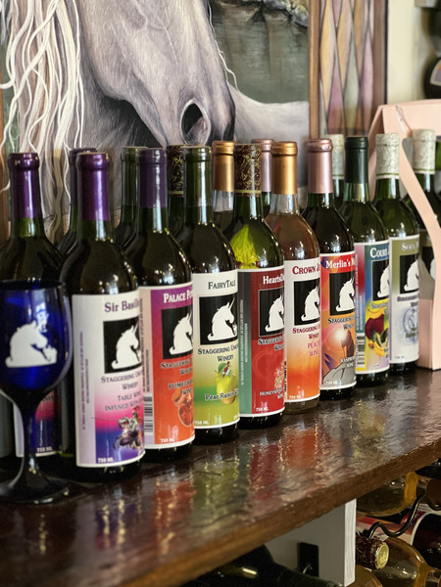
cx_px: 220
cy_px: 294
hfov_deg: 19.1
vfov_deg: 25.3
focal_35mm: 77
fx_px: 1308
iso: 400
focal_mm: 9
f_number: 2.8
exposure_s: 1/17
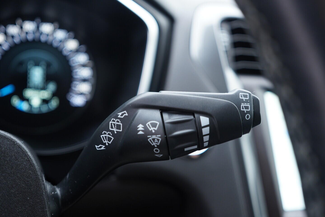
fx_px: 325
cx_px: 162
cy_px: 108
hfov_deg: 53.1
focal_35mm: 36
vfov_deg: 36.9
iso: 400
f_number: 2.8
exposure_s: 1/40
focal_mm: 24
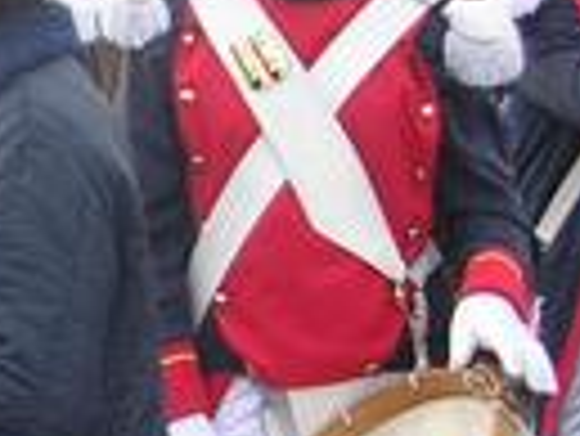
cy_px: 432
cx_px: -360
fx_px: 2918
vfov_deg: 8.5
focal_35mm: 174
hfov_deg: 10.8
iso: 50
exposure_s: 1/250
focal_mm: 5.8
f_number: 2.8
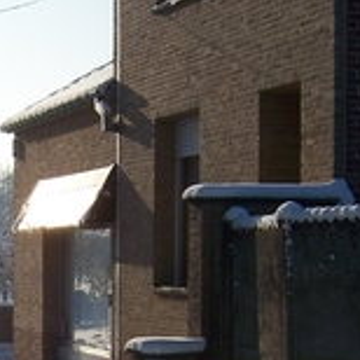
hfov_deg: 13.8
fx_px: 1459
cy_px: 353
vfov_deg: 13.9
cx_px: -12
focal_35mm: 124
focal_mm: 6.2
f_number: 4.5
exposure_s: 1/1000
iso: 80
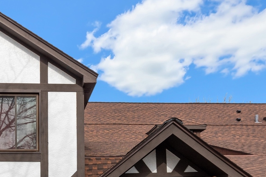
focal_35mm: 53
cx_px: 46
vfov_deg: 23.4
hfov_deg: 36.0
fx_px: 391
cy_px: 211
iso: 200
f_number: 9
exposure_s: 1/500
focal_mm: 13
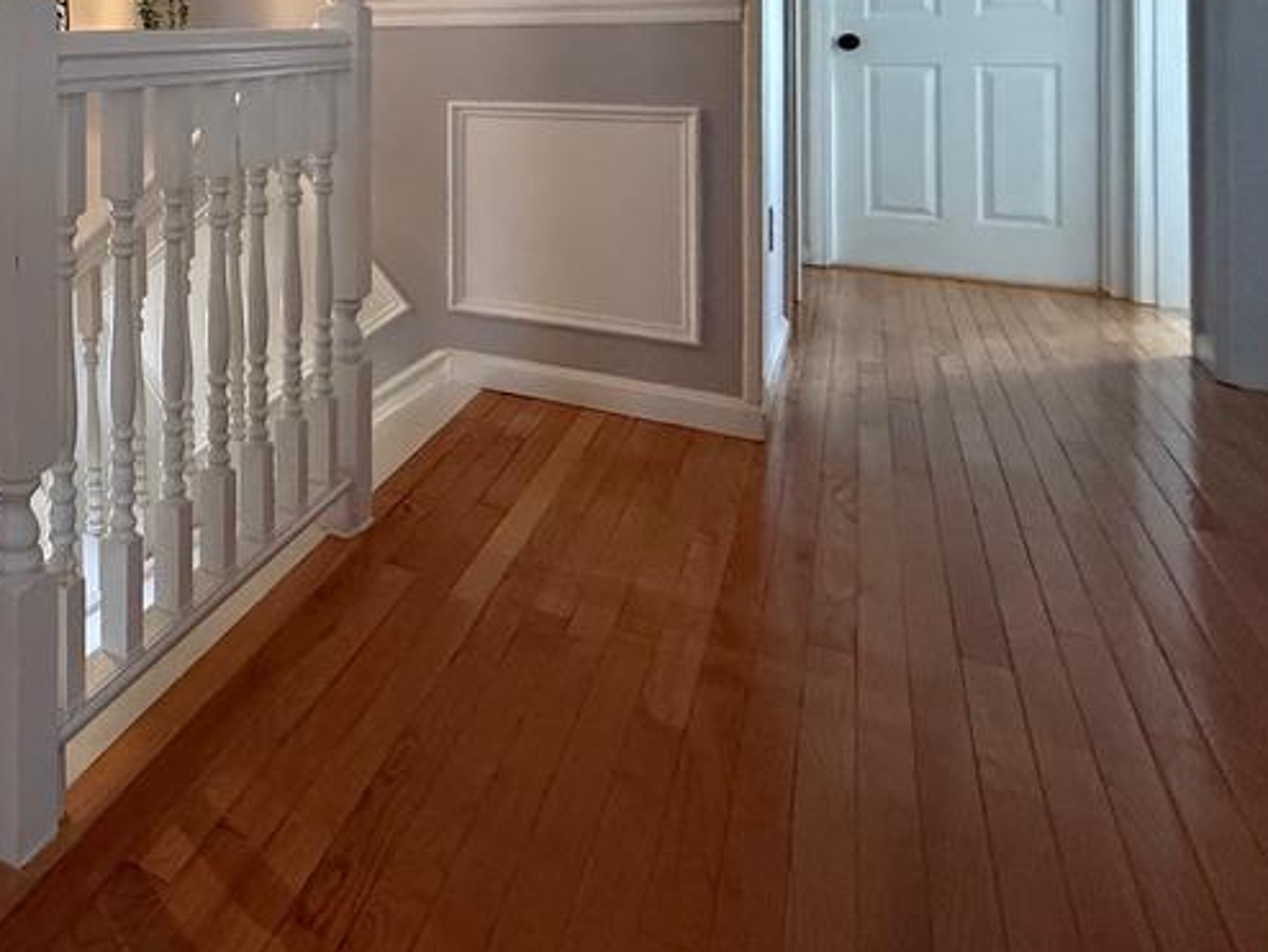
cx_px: -15
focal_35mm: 29
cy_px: 51
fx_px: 1063
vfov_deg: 43.1
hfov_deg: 49.5
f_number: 2.2
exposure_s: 1/60
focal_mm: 2.22
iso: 800
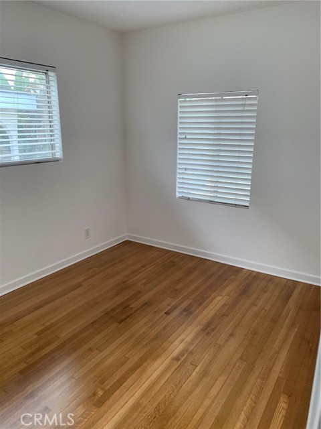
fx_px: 321
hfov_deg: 53.1
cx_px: 160
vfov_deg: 67.3
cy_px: 214
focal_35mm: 26
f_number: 1.8
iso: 100
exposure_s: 1/119
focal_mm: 4.25
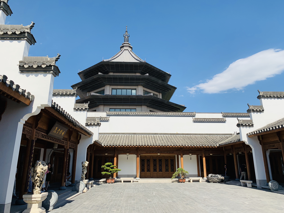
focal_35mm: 26
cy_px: 106
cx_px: 142
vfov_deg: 53.1
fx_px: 213
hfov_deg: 67.3
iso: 25
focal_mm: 4.25
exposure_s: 1/2611
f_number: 1.8
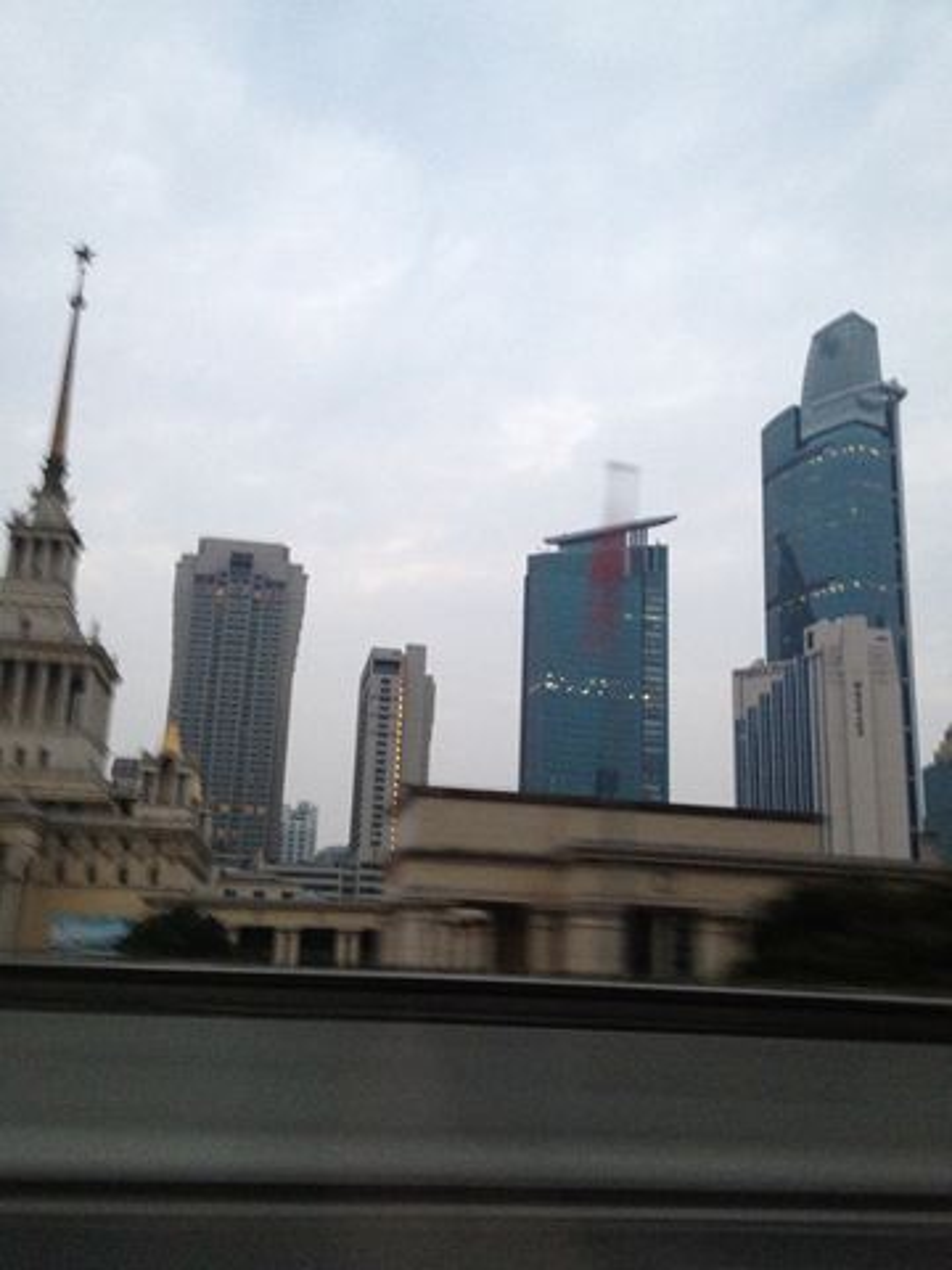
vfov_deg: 52.6
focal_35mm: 35
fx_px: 1283
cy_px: 635
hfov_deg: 40.7
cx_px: 476
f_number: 2.4
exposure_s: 1/20
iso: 250
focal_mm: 4.28
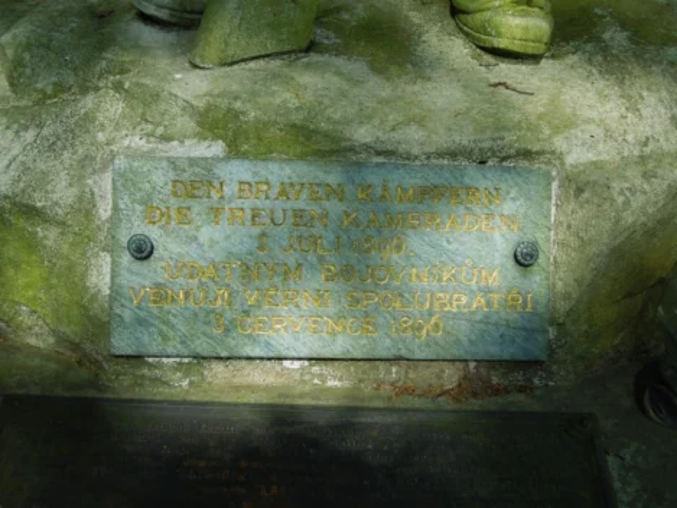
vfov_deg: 30.3
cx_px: 338
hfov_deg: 39.6
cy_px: 254
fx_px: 939
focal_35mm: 48
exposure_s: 1/1600
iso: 400
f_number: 4
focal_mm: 8.7
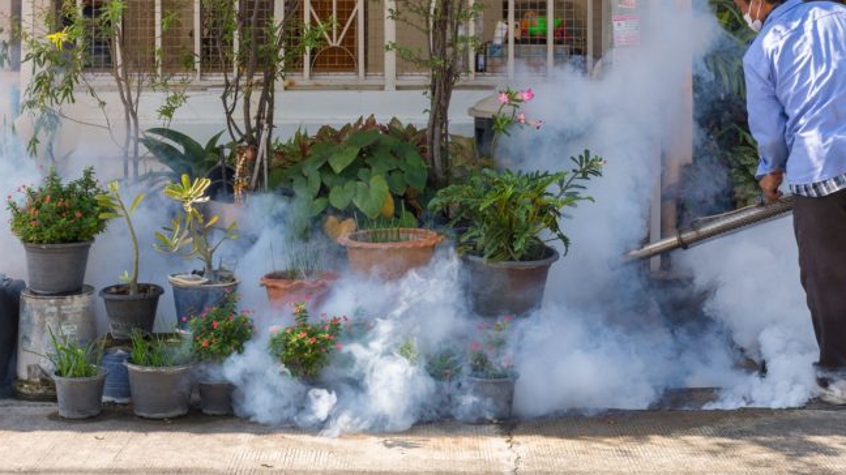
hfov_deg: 31.0
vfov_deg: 17.7
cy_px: 178
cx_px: 439
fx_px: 1525
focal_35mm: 68
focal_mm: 40
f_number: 4.5
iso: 100
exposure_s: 1/200
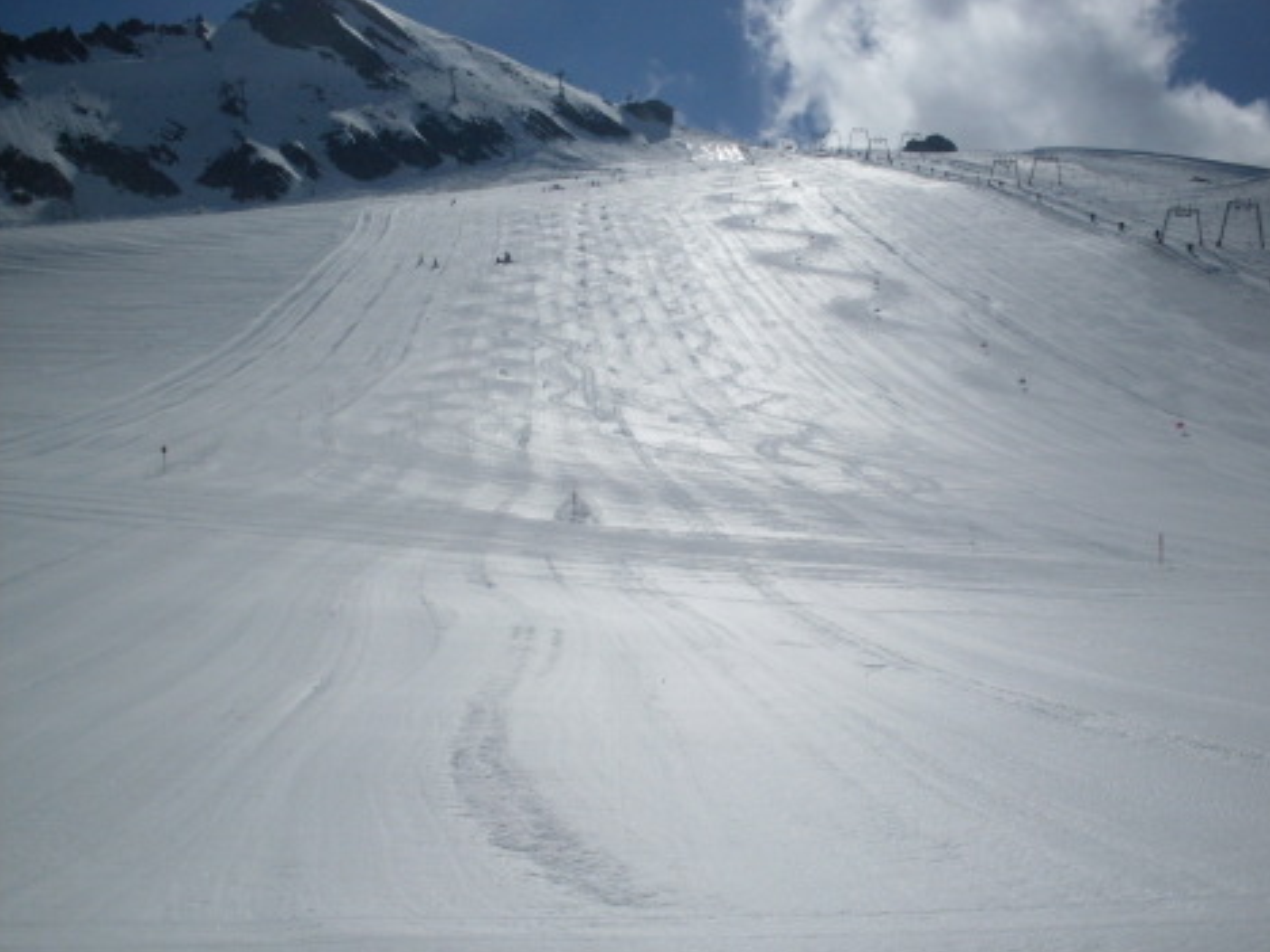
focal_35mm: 39
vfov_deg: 36.8
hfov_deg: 47.9
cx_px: 643
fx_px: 1431
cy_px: 485
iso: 80
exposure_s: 1/1500
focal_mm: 6.3
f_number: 8.4
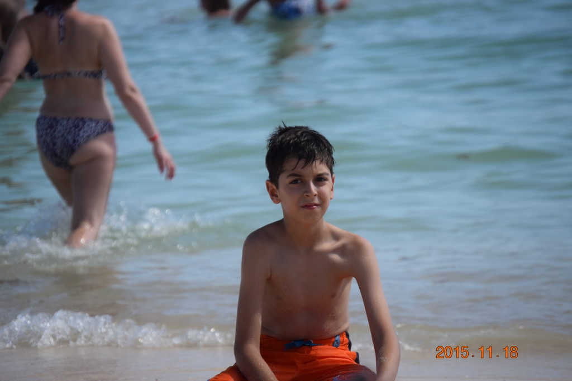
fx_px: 4765
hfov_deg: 6.9
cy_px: 190
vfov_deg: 4.6
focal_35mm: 300
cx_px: 286
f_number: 5.6
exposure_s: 1/1000
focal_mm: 200
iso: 400
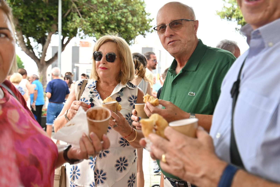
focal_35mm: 43
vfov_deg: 31.2
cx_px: 140
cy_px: 94
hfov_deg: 45.4
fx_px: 334
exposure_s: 1/160
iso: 100
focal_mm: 29
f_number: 3.2
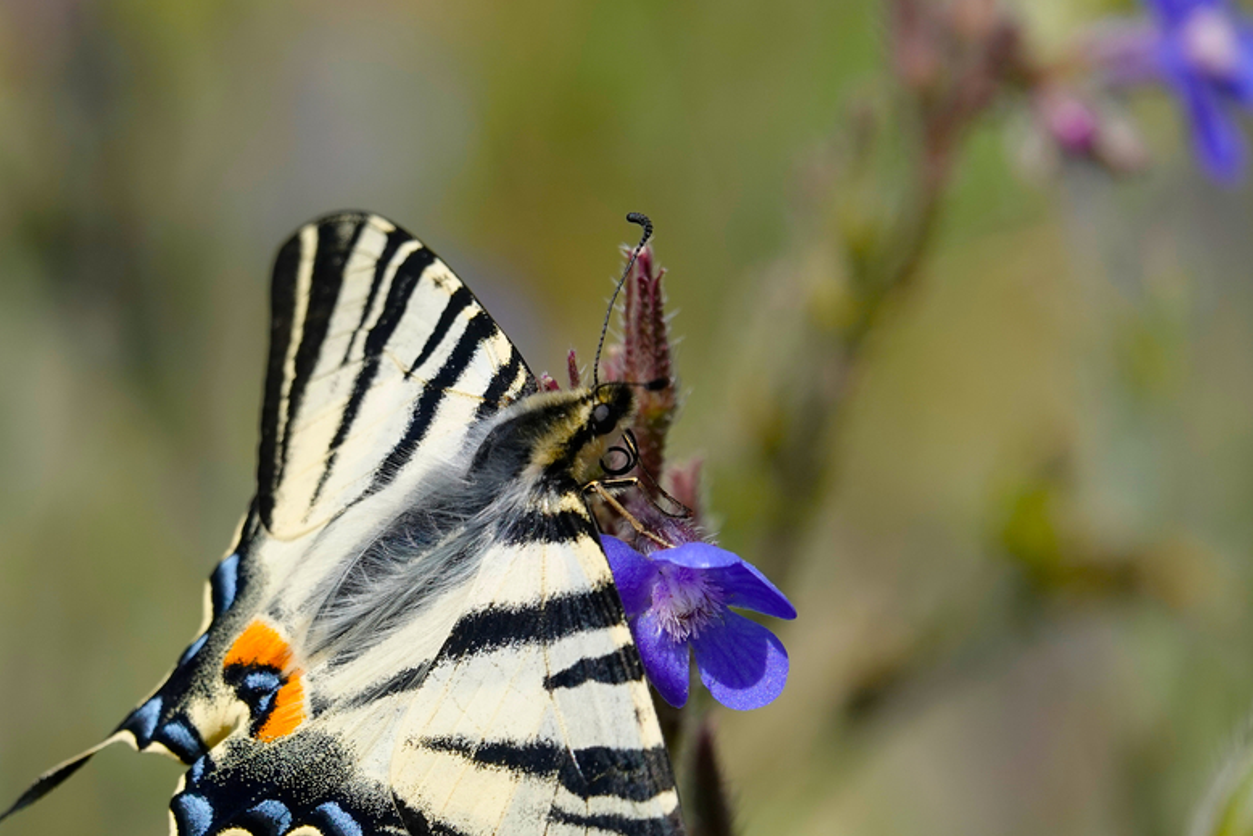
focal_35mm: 671
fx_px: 23357
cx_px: 562
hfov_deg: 3.1
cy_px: 553
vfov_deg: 2.1
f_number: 4
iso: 100
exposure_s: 1/1000
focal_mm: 167.98
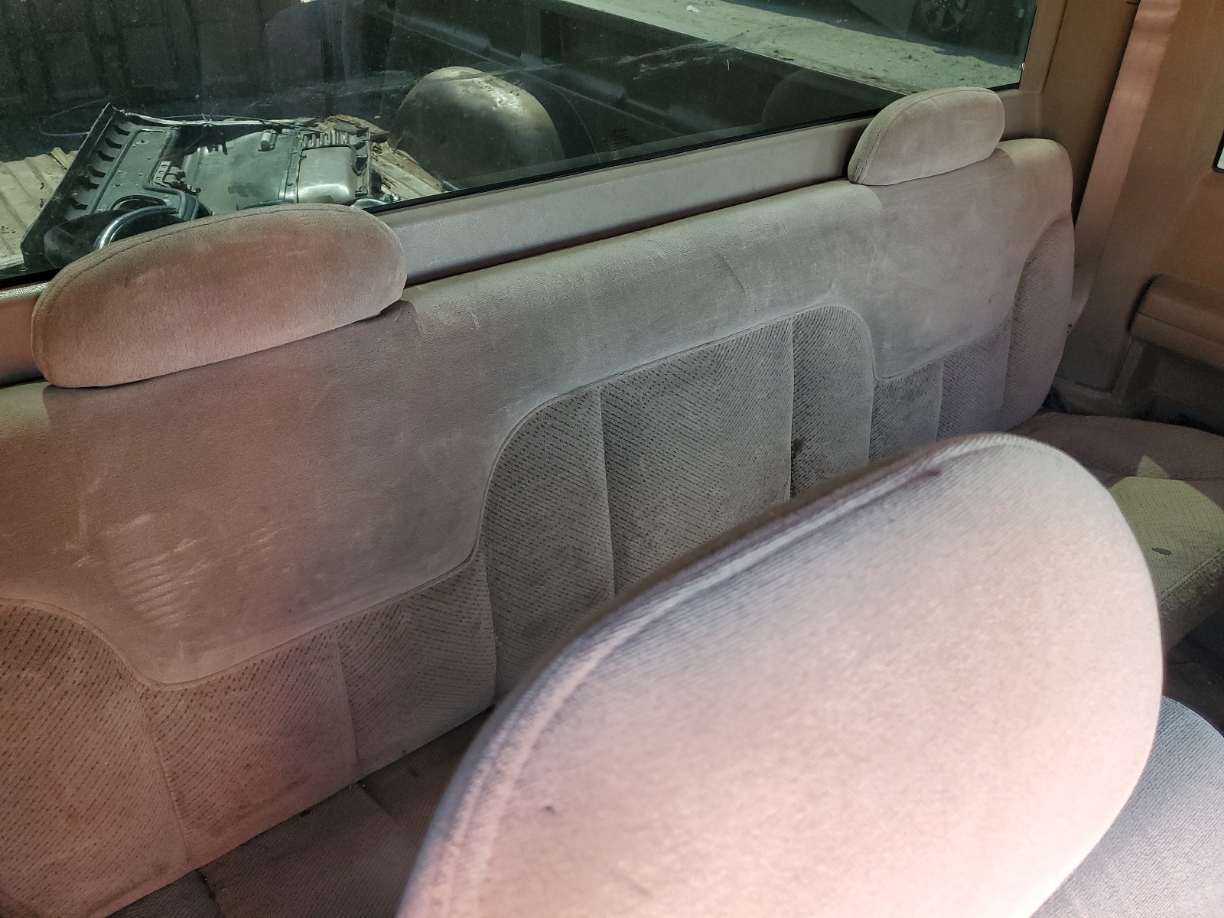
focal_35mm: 26
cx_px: 612
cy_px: 459
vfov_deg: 53.1
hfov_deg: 67.3
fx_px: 919
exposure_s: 1/120
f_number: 1.5
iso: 89
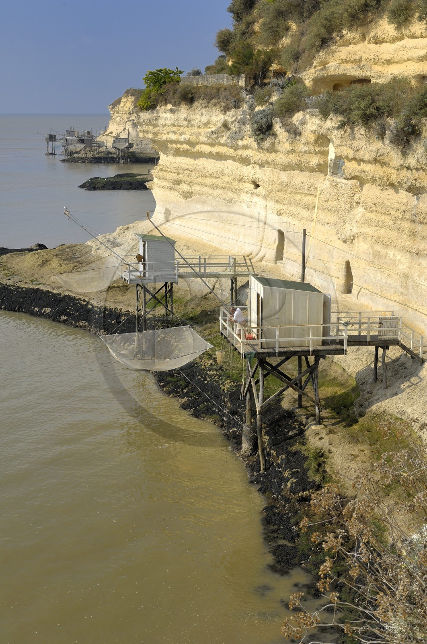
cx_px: 214
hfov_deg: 25.7
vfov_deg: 37.9
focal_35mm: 52
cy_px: 322
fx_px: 937
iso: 100
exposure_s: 1/160
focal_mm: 35
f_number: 11
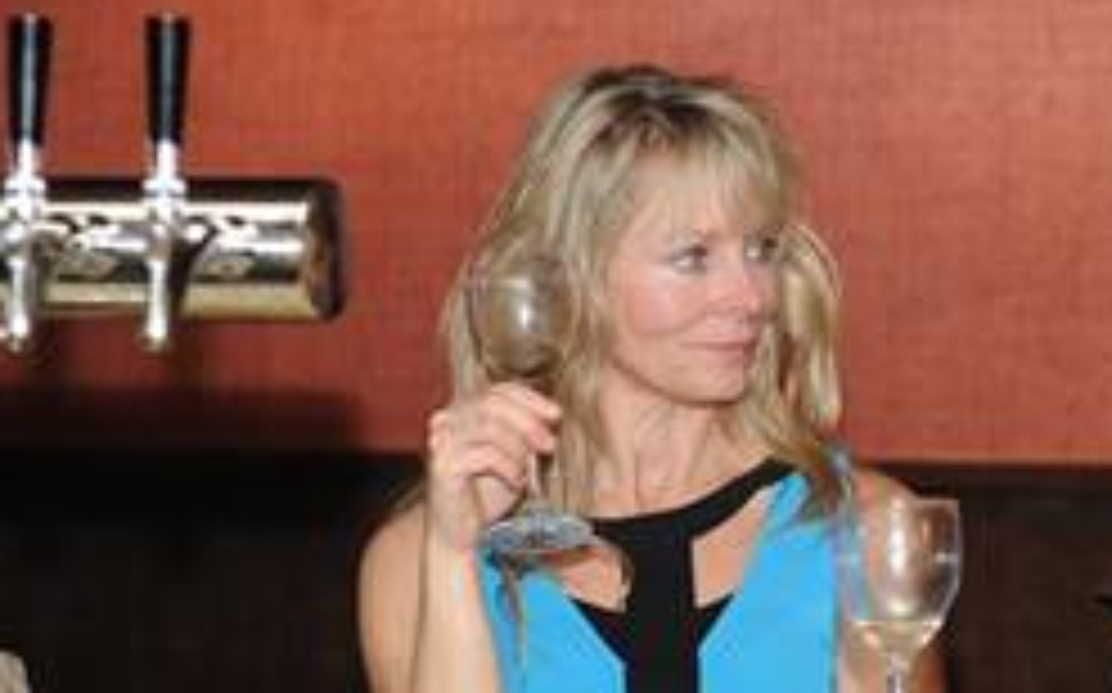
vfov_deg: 8.2
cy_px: 436
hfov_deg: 13.0
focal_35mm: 159
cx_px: 1044
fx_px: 4815
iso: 2500
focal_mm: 70
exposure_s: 1/160
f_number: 3.5
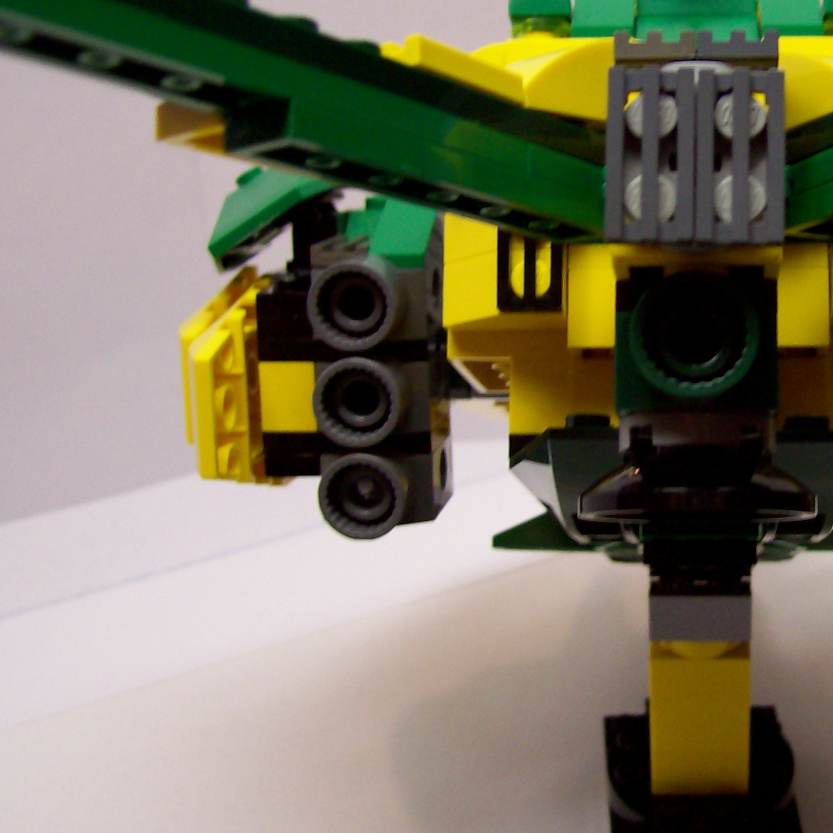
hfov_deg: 27.8
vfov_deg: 28.6
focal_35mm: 60
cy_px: 365
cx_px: 702
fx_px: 1634
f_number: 2.7
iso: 80
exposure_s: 1/37.9
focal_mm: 6
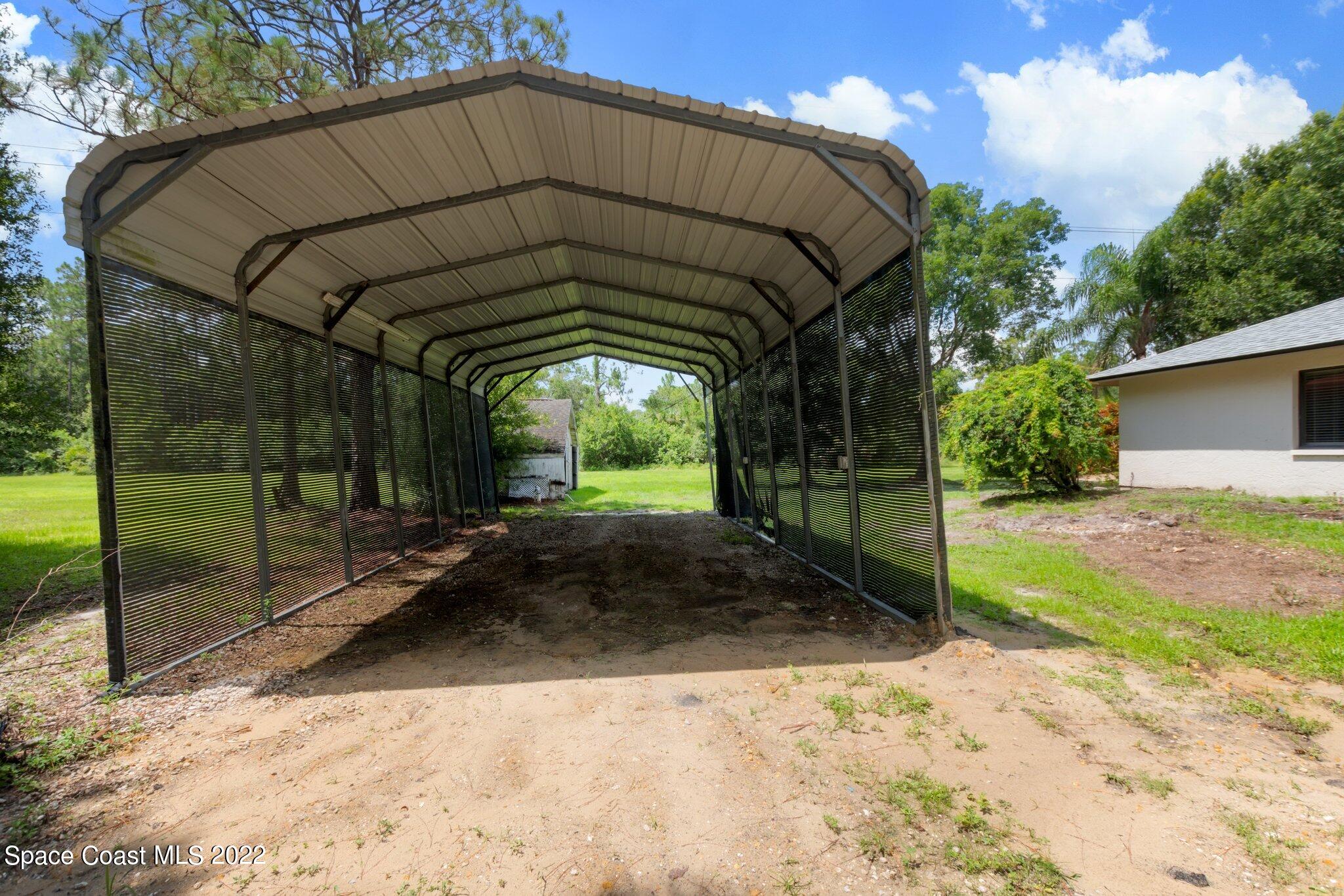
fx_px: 560
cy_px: 448
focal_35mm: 15
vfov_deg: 77.3
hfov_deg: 100.4
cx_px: 672
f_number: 7.1
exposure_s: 1/320
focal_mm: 10
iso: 100
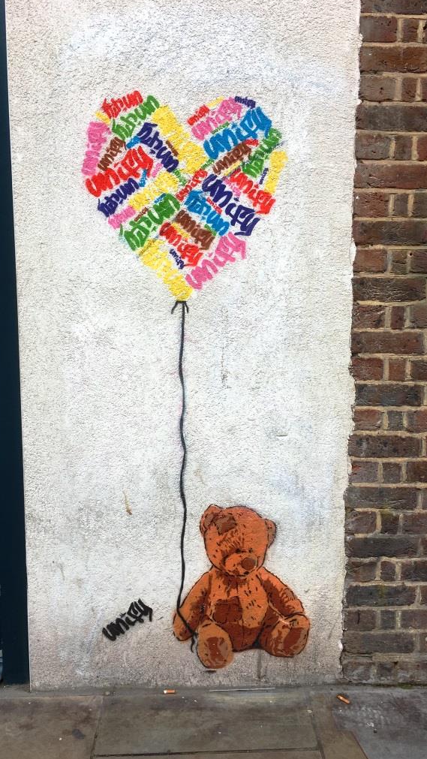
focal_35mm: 32
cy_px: 380
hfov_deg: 36.7
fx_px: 644
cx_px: 216
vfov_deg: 61.0
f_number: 2.2
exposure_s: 1/215
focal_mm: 4.15
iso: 25
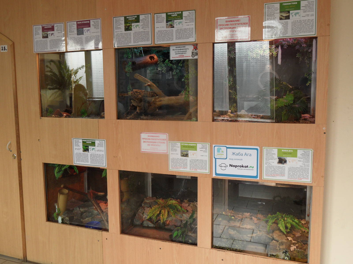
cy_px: 132
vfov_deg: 44.2
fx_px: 326
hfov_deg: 56.8
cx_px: 176
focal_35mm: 32
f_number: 3.4
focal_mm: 5.3
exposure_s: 1/30
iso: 100
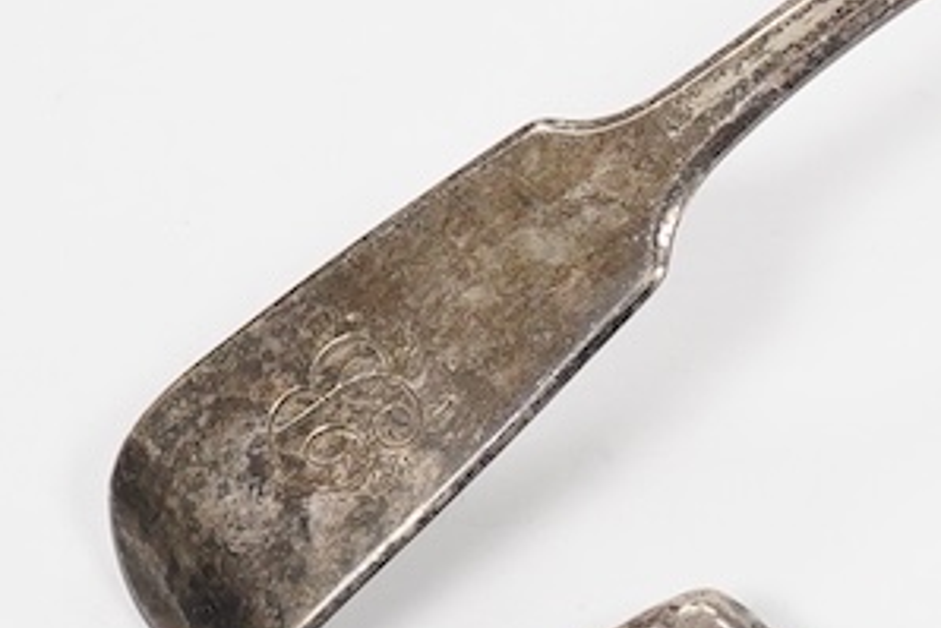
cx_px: 1561
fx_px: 4446
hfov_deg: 11.4
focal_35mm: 170
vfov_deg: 8.1
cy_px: 41
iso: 2500
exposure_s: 1/100
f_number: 14
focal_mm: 30
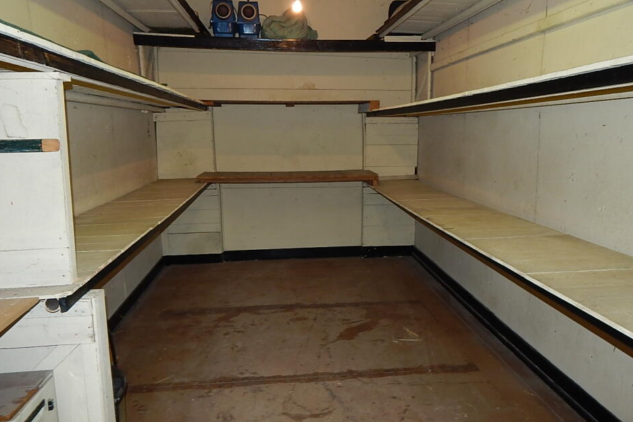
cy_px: 188
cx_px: 318
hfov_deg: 71.5
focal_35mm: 25
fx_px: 440
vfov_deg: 51.2
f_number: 3
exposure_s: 1/30
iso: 125
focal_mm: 4
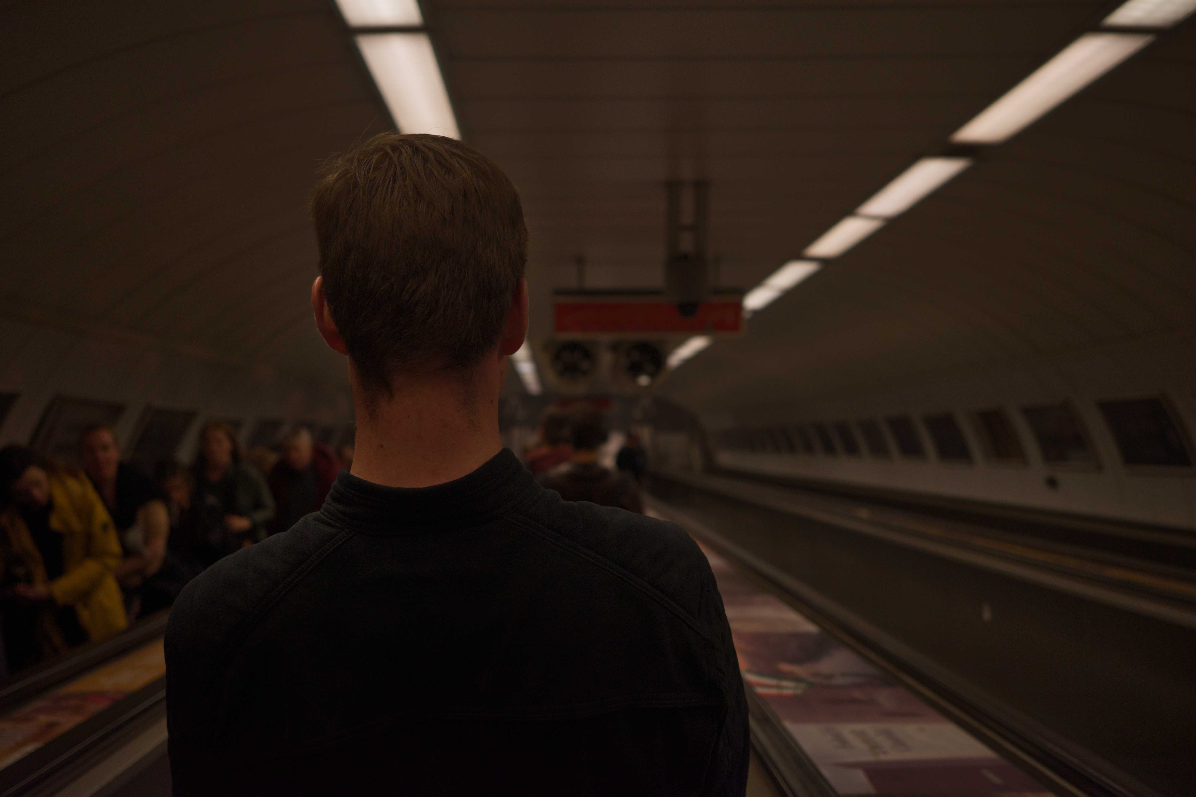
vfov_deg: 33.4
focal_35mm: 40
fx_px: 1329
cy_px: 398
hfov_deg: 48.5
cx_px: 598
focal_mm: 26
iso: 800
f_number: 2.8
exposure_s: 1/125
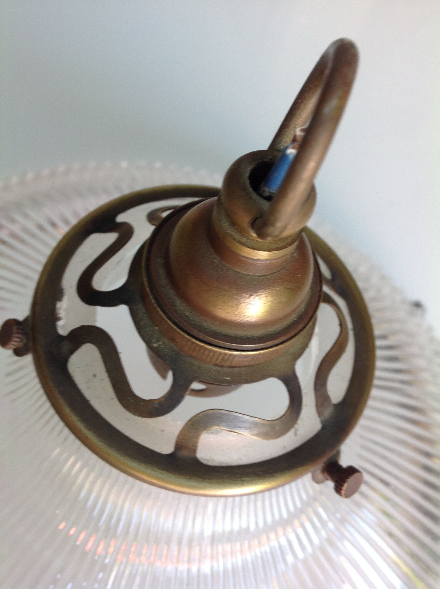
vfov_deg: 52.7
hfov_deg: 40.6
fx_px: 595
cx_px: 220
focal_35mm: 35
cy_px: 294
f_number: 2.4
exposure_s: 1/24
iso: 50
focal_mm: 4.28
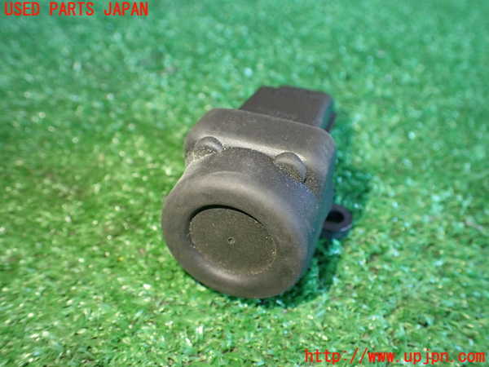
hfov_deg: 60.0
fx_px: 424
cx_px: 244
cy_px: 184
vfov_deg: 46.8
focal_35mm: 30
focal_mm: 5.4
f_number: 2.3
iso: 800
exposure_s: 1/100
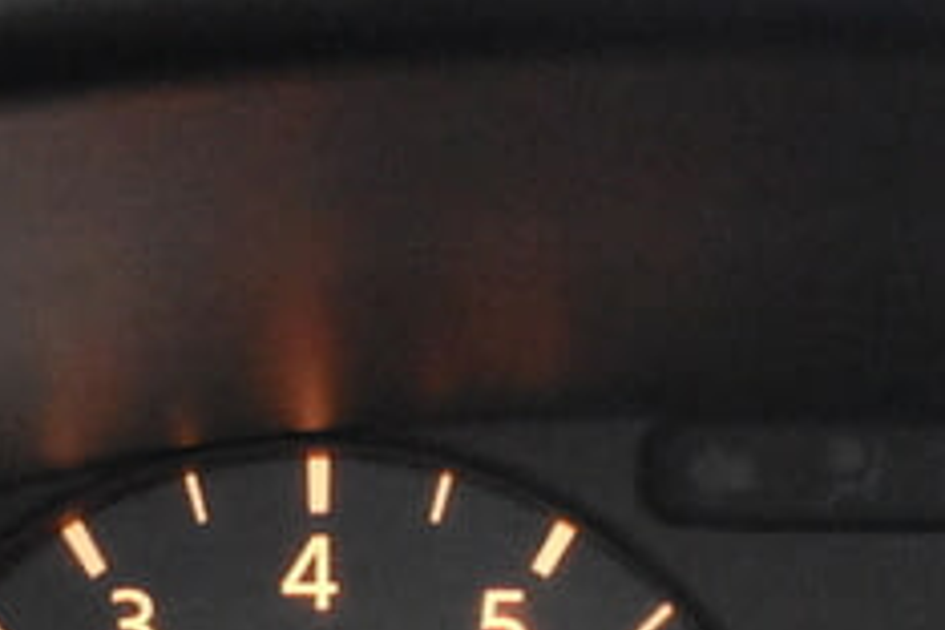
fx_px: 3333
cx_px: 965
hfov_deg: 15.8
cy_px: 844
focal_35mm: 127
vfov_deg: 10.5
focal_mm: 22
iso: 9000
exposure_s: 1/60
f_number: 3.8
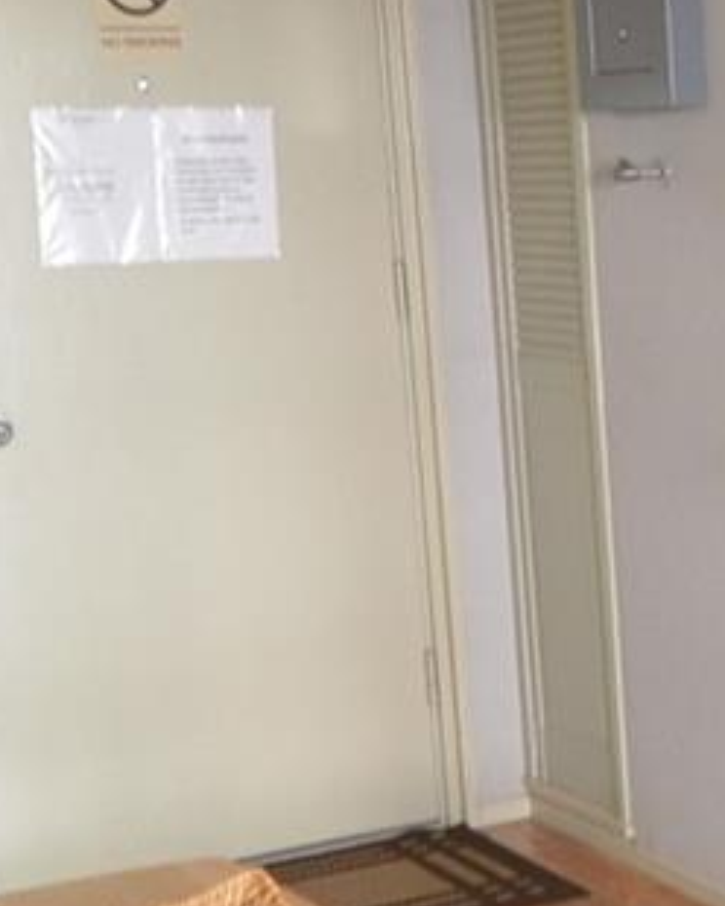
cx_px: 1011
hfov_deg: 16.4
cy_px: 454
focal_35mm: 87
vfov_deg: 22.0
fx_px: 2333
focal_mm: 12
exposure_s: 1/50
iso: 800
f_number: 4.5
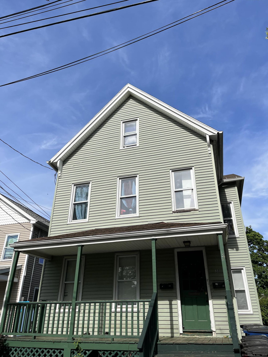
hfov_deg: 53.1
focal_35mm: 26
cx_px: 134
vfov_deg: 67.3
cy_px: 178
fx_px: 268
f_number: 1.6
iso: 50
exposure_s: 1/4484
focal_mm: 5.1
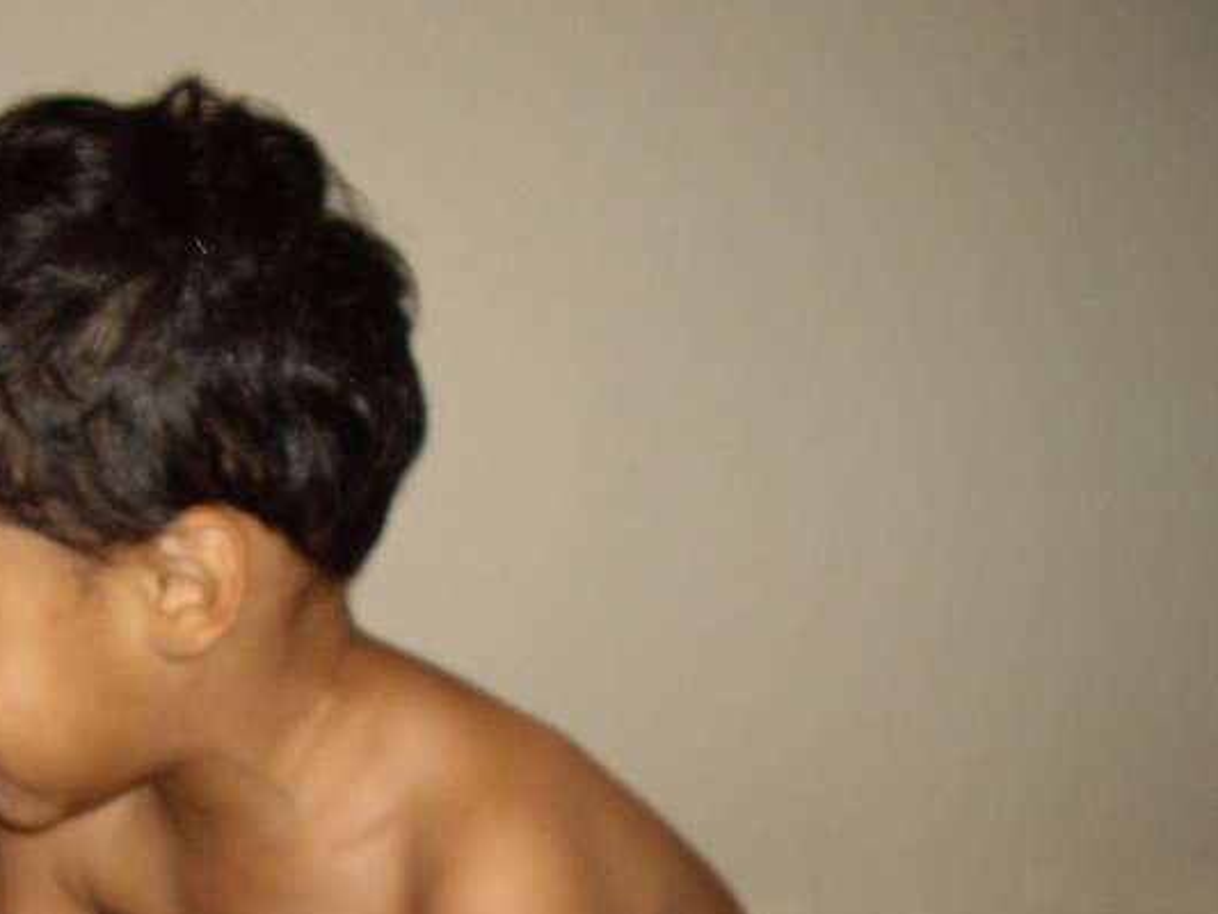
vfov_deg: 20.0
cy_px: 674
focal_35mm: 73
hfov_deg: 25.7
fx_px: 2569
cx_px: 94
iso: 200
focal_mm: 6.2
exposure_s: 1/40
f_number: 2.7
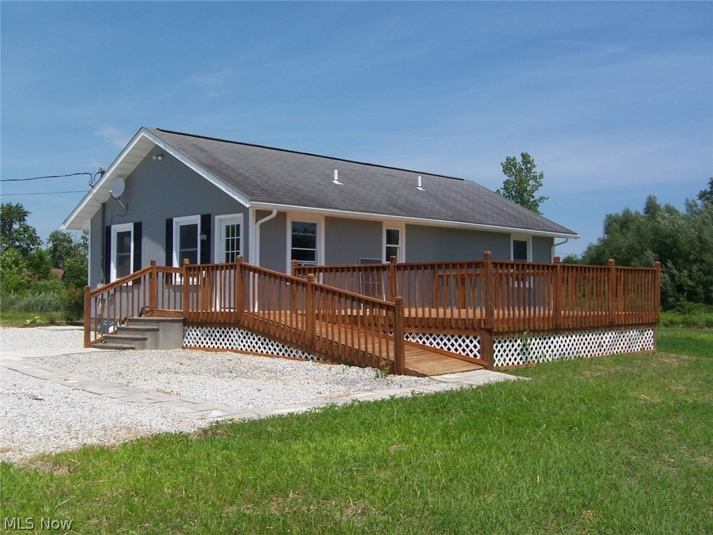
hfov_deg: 47.9
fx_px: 803
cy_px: 268
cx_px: 356
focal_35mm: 39
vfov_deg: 36.8
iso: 64
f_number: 7.1
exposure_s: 1/250
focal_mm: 6.4
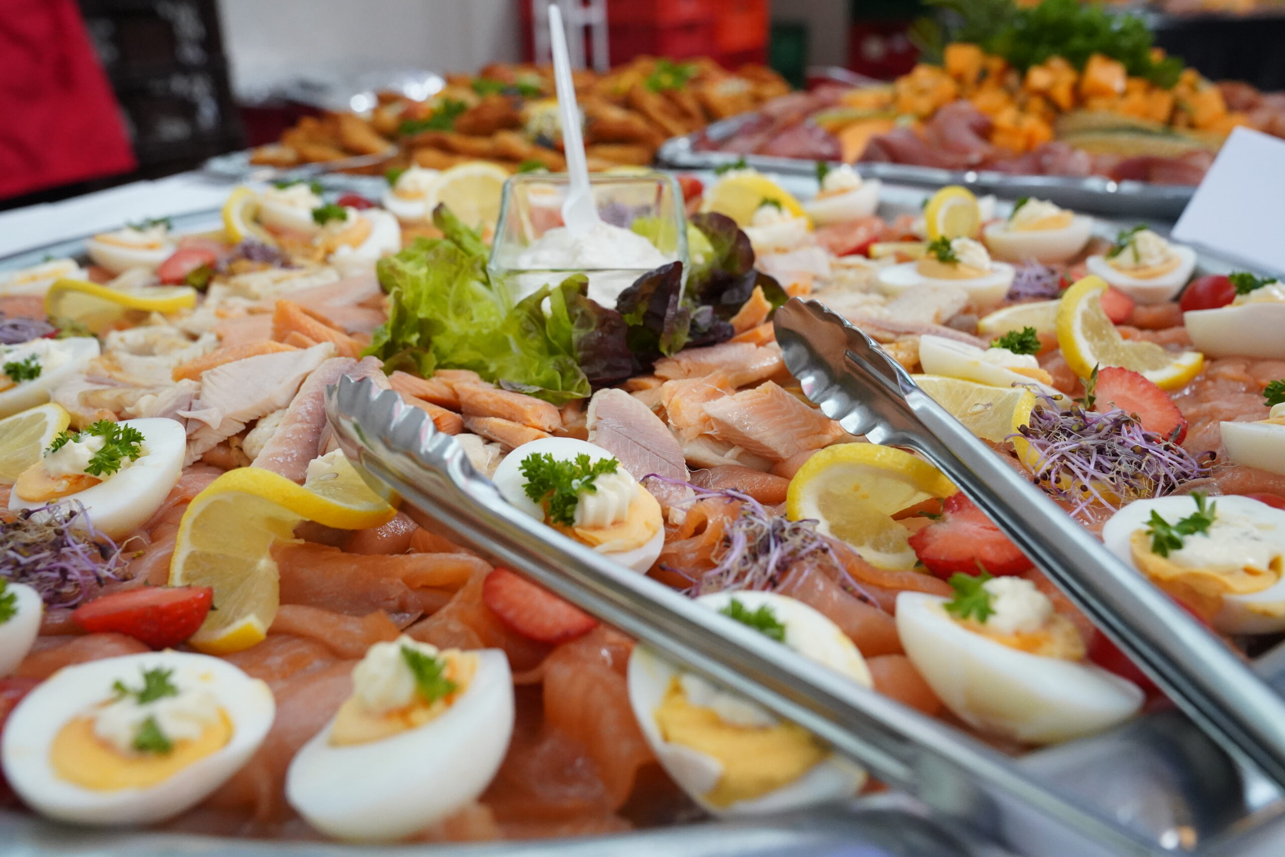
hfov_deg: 58.7
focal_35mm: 32
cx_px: 642
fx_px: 1142
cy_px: 428
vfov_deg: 41.1
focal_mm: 32
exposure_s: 1/200
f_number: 5.6
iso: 8000
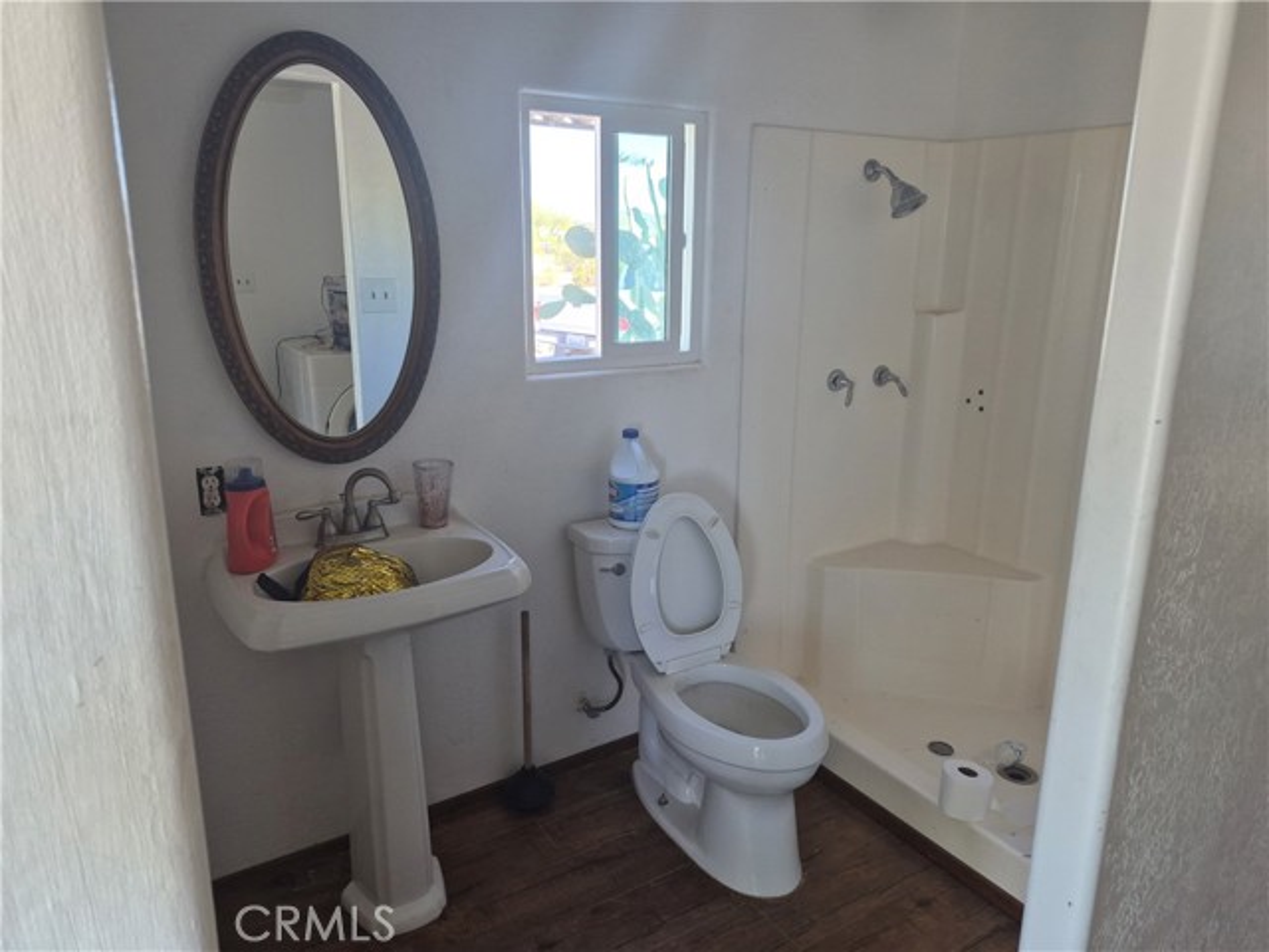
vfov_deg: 58.9
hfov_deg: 73.9
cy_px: 476
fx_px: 843
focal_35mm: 23
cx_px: 634
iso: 160
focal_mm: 5.4
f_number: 1.8
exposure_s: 1/180
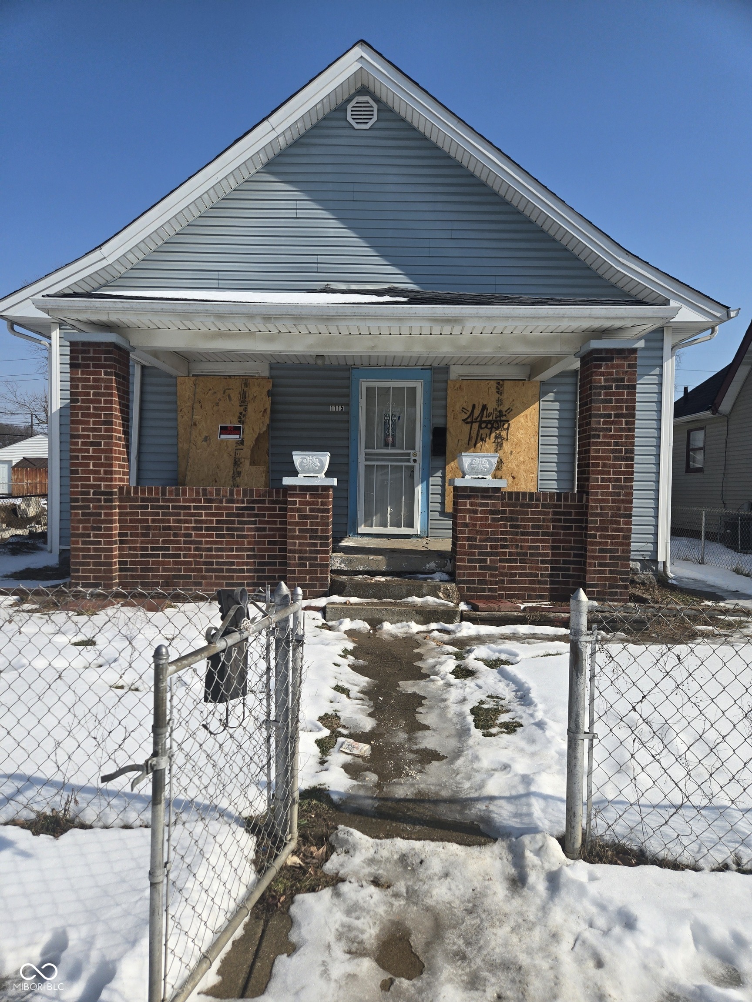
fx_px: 666
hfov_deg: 58.9
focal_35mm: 23
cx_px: 376
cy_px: 501
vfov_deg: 73.9
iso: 25
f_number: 1.8
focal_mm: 5.4
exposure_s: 1/3034
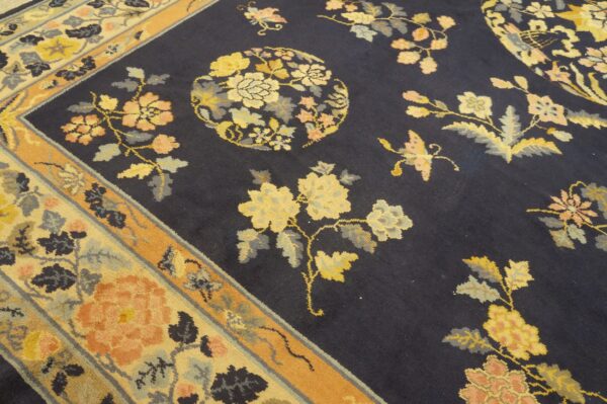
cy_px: 202
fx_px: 505
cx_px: 304
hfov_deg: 62.0
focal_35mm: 30
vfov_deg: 43.5
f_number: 4
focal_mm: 20
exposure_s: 1/60
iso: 1600
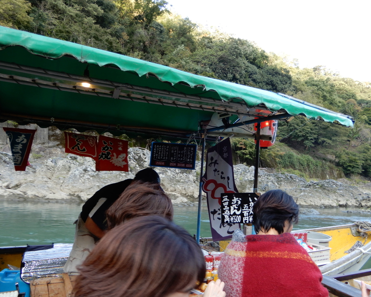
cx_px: 193
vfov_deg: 54.9
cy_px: 154
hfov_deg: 66.0
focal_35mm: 26
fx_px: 286
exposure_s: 1/60
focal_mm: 4.3
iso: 80
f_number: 3.4
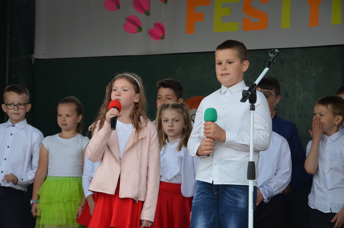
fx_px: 1144
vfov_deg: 11.4
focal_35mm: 120
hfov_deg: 17.1
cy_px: 114
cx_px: 172
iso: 800
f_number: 5.3
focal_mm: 80
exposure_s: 1/200
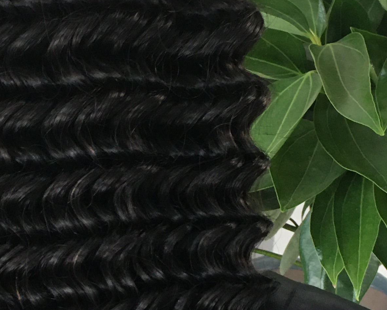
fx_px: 1111
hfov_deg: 19.7
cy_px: 235
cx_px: 107
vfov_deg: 15.8
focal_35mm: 97
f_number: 2.2
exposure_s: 1/15
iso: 50
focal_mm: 4.15
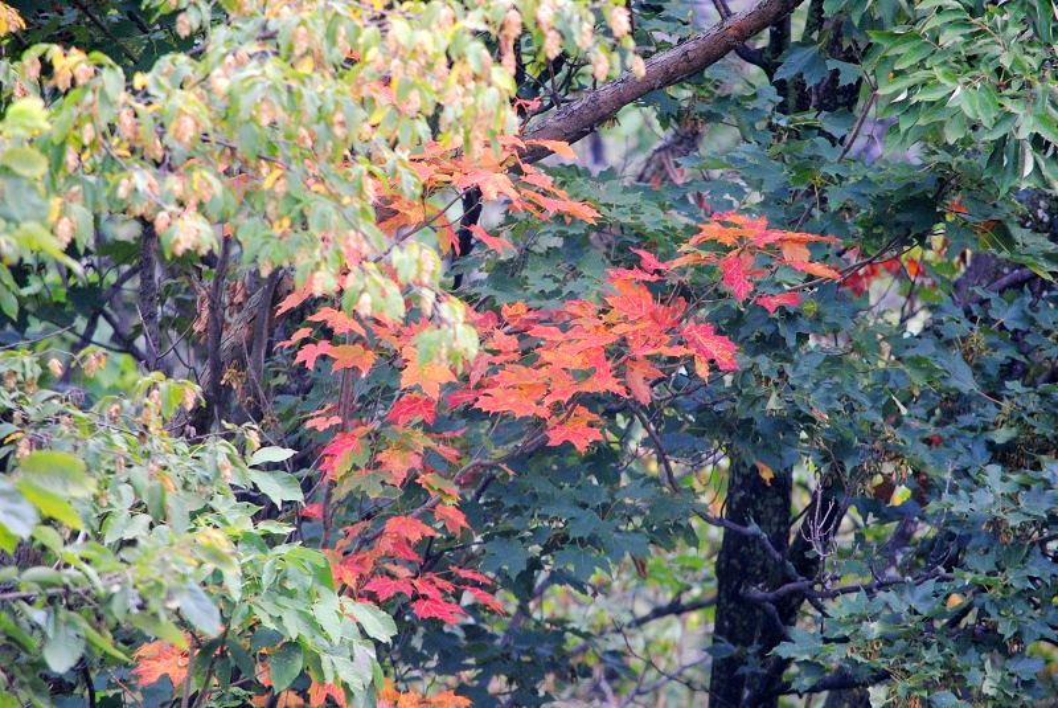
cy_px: 354
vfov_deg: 3.1
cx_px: 529
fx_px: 13237
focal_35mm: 450
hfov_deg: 4.6
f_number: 5.6
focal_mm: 300
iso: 720
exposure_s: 1/125
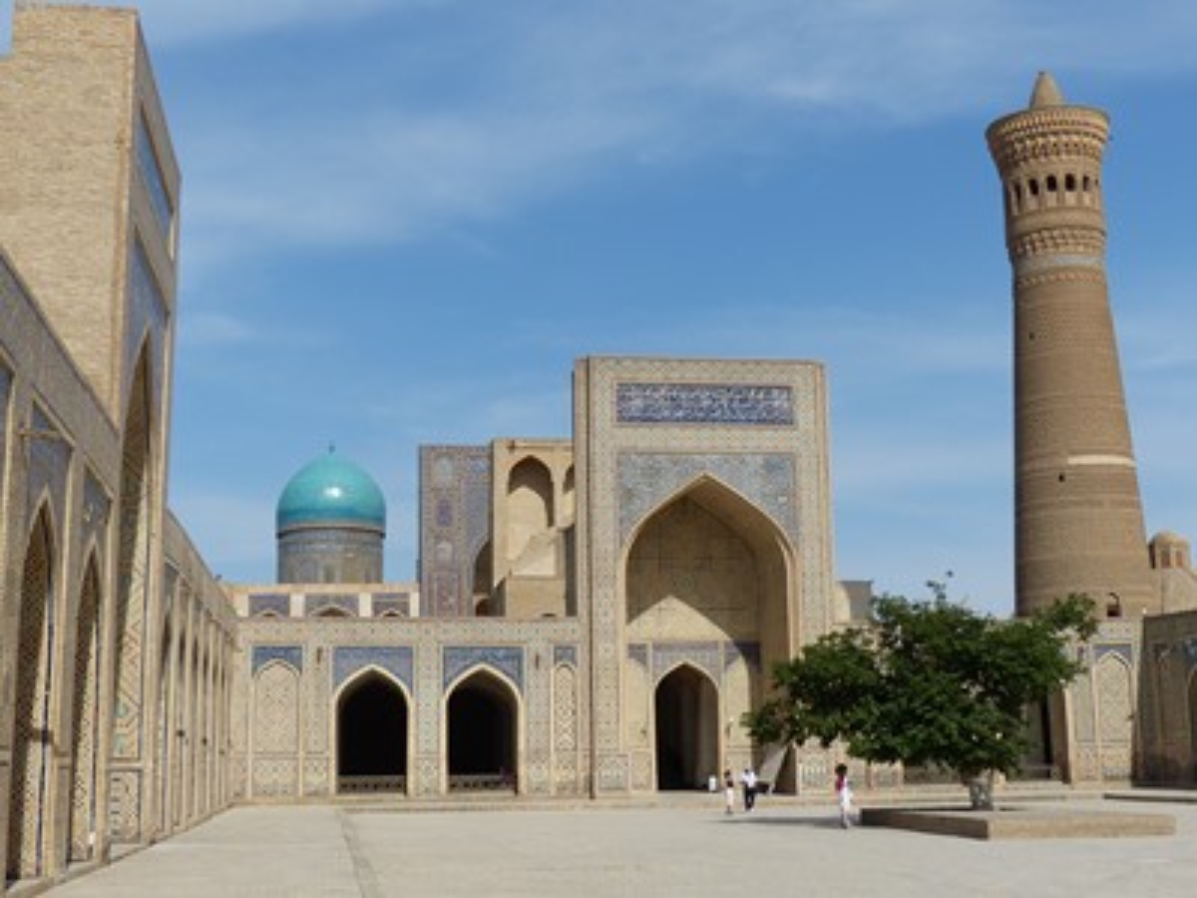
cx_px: 598
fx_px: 1694
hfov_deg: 38.9
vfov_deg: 29.7
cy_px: 449
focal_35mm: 49
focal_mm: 8.7
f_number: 4.5
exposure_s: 1/1300
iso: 100
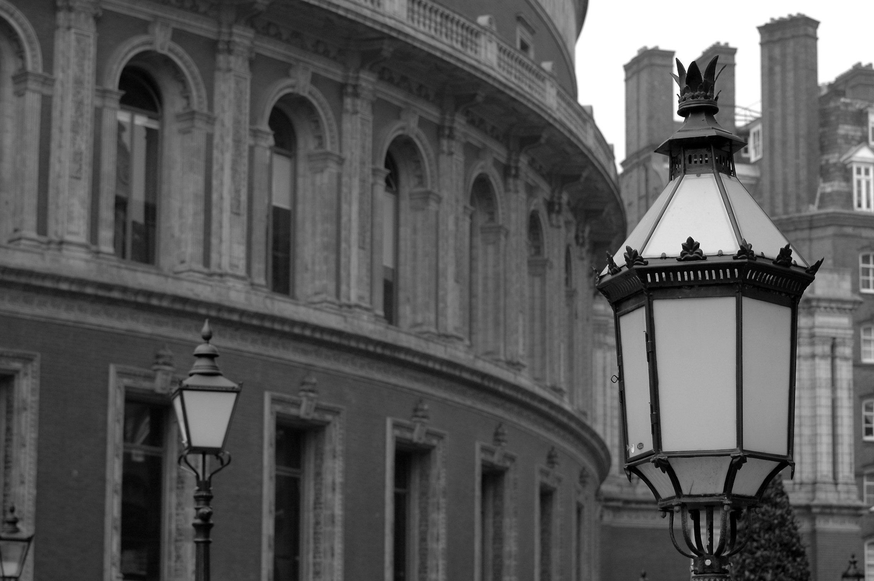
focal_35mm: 105
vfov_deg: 13.0
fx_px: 2547
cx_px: 437
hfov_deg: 19.5
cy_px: 290
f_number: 7.1
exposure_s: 1/200
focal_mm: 70
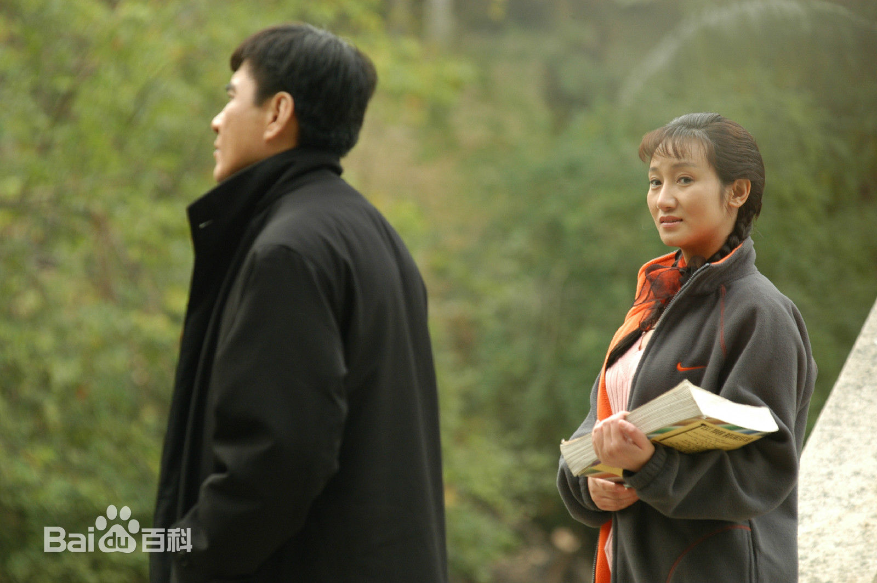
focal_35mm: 300
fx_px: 7300
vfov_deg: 4.6
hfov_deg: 6.9
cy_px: 292
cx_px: 438
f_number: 4
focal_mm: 200
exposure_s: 1/200
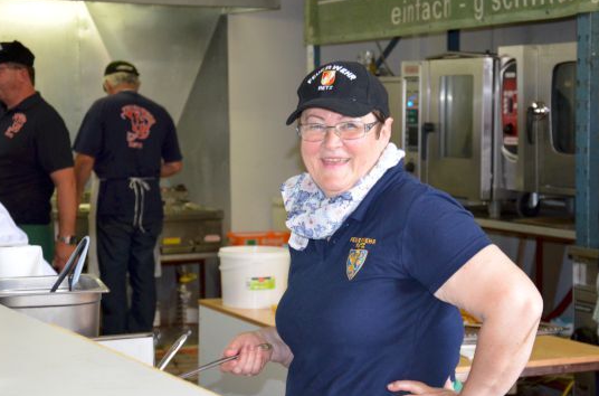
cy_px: 227
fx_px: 1510
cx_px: 354
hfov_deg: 22.4
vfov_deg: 14.9
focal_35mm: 91
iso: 2000
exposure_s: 1/60
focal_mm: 50
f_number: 5
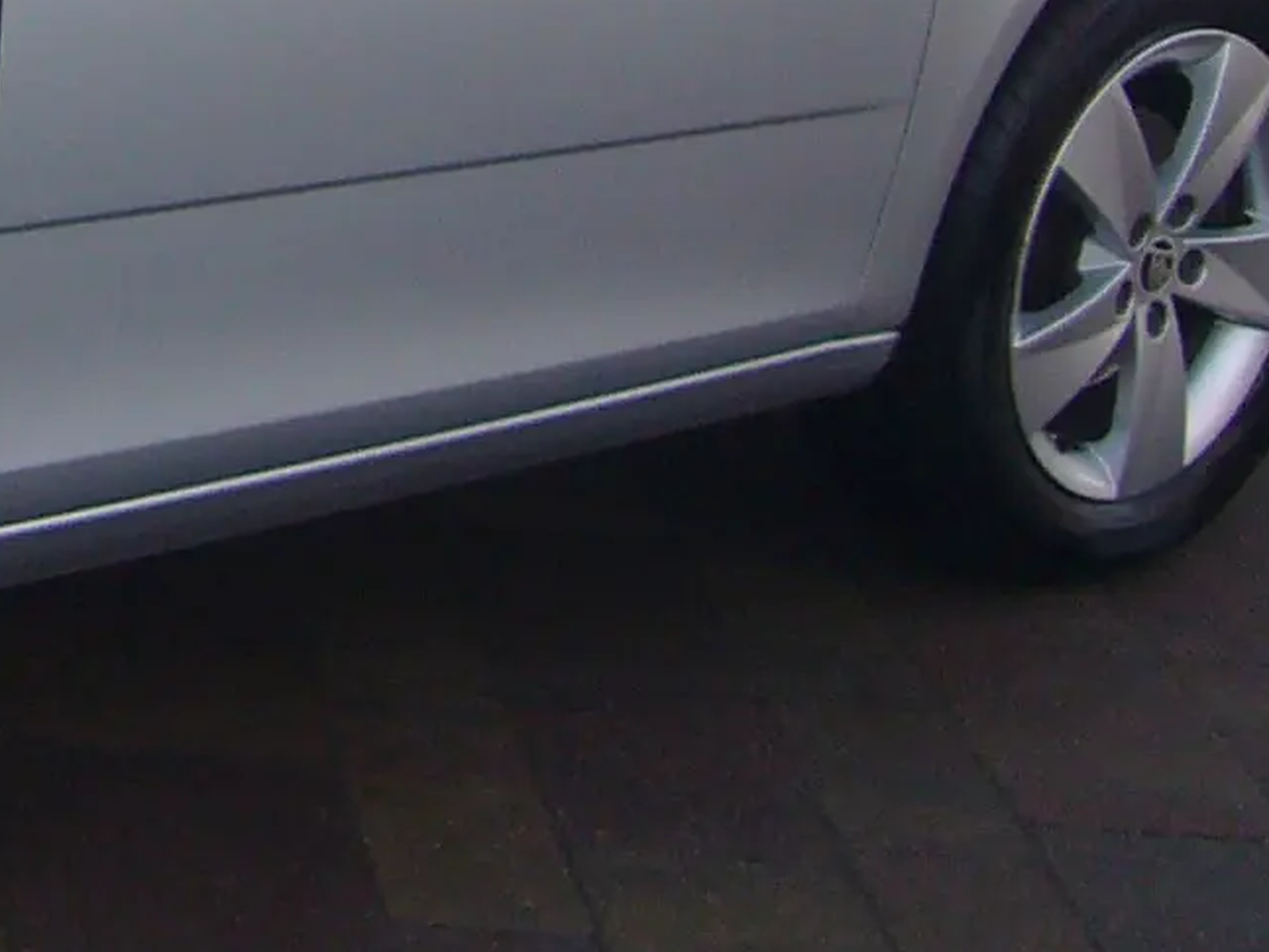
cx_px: -829
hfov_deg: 14.6
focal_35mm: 122
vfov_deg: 11.7
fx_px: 4474
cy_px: -367
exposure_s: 1/200
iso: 80
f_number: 2.8
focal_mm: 4.6
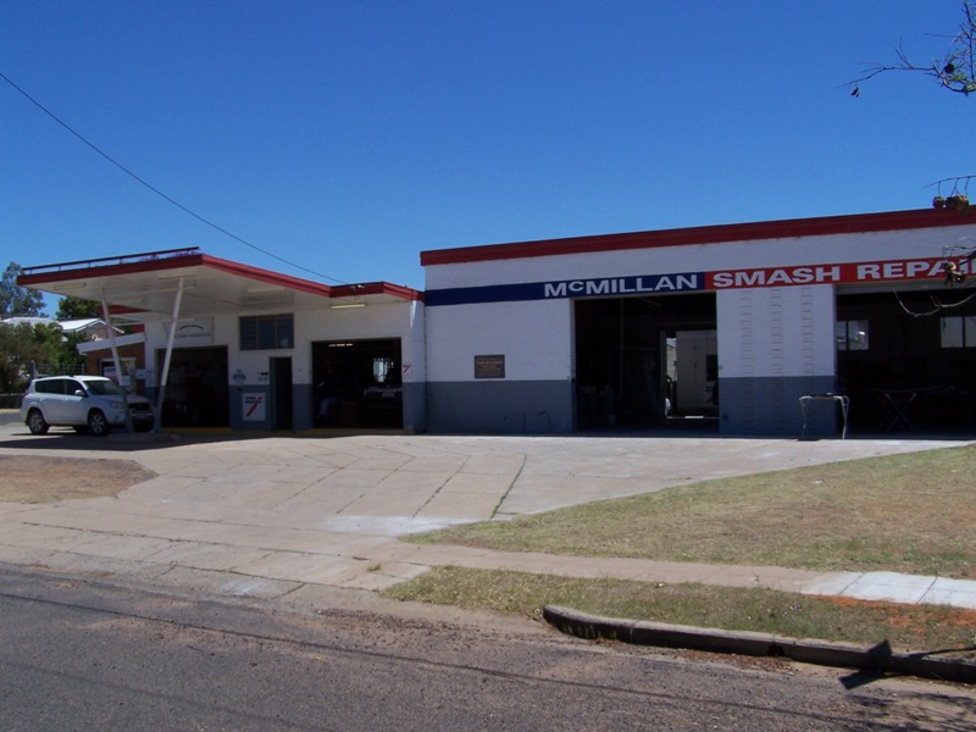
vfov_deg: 37.7
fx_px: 1071
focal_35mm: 38
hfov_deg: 49.0
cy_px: 366
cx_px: 488
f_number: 5.6
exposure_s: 1/750
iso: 80
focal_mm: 6.3
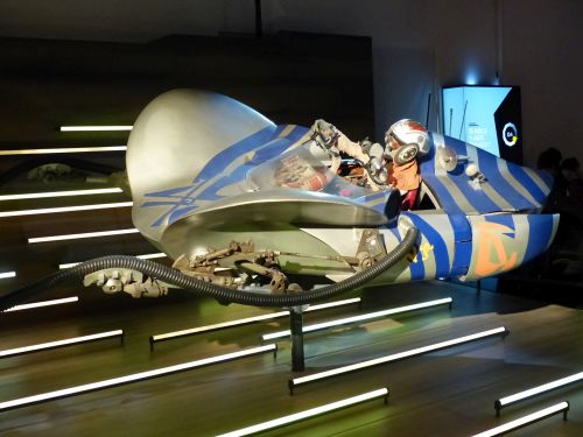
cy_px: 218
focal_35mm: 49
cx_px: 292
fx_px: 825
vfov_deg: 29.7
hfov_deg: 38.9
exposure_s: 1/25
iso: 800
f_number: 2.8
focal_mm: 8.7
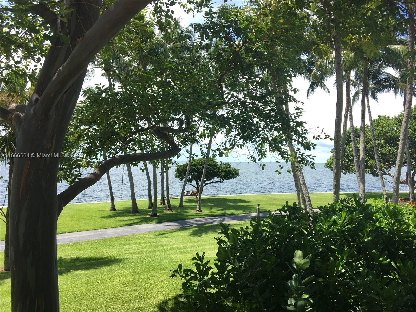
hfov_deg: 61.7
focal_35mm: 29
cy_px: 156
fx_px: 349
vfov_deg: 48.2
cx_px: 208
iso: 25
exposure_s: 1/718
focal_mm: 4.15
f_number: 2.2
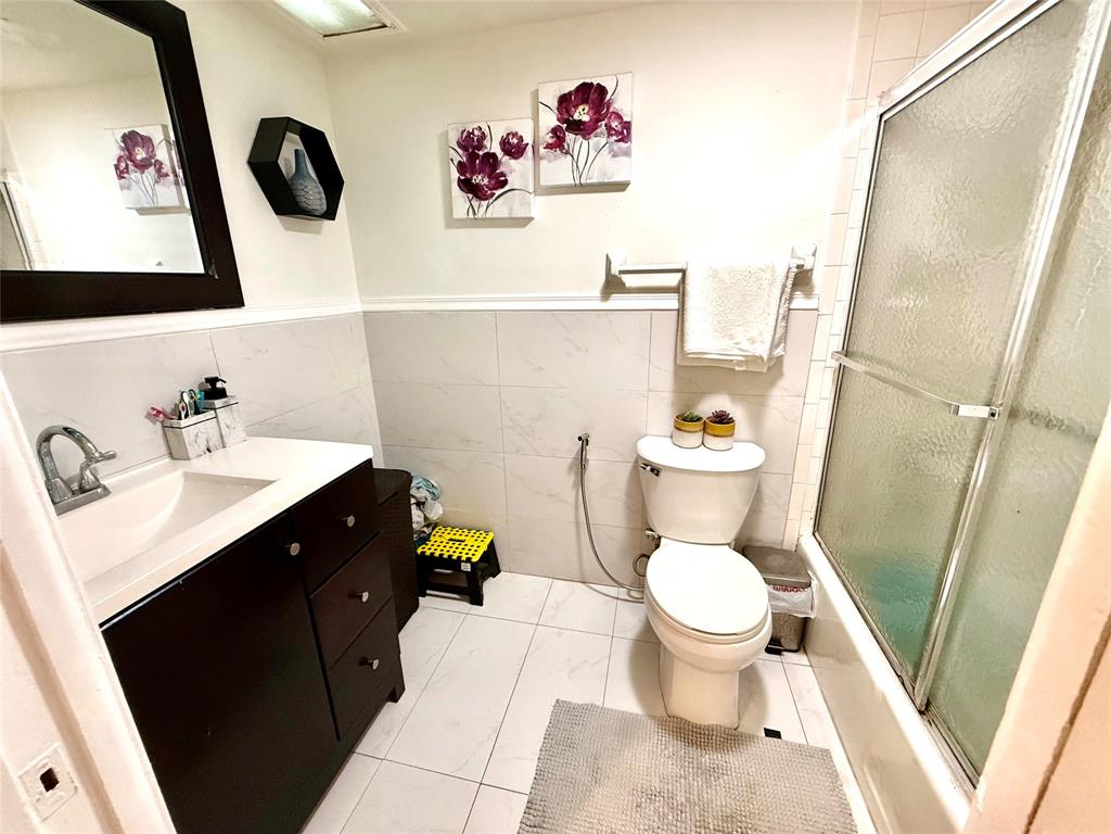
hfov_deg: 102.1
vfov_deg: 85.7
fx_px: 449
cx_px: 556
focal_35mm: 14
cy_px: 417
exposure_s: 1/60
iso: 320
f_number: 2.2
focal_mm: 2.22
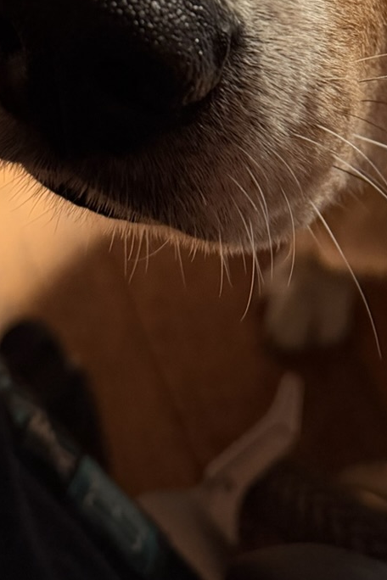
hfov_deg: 18.6
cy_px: -131
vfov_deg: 24.8
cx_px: 289
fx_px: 1177
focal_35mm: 73
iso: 800
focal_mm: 6.76
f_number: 1.78
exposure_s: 1/50
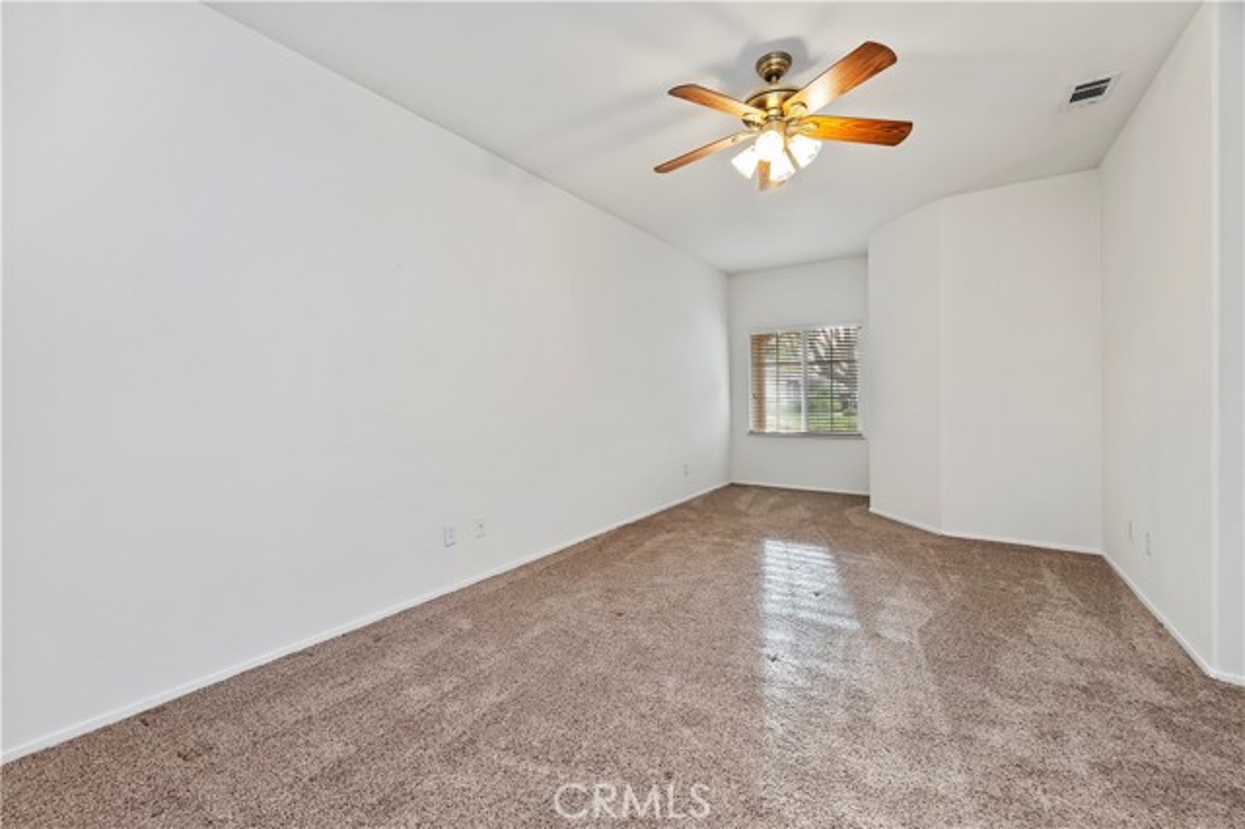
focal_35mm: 14
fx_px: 484
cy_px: 414
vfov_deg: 81.1
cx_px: 622
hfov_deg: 104.3
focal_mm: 14
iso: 500
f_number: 10
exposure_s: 1/8
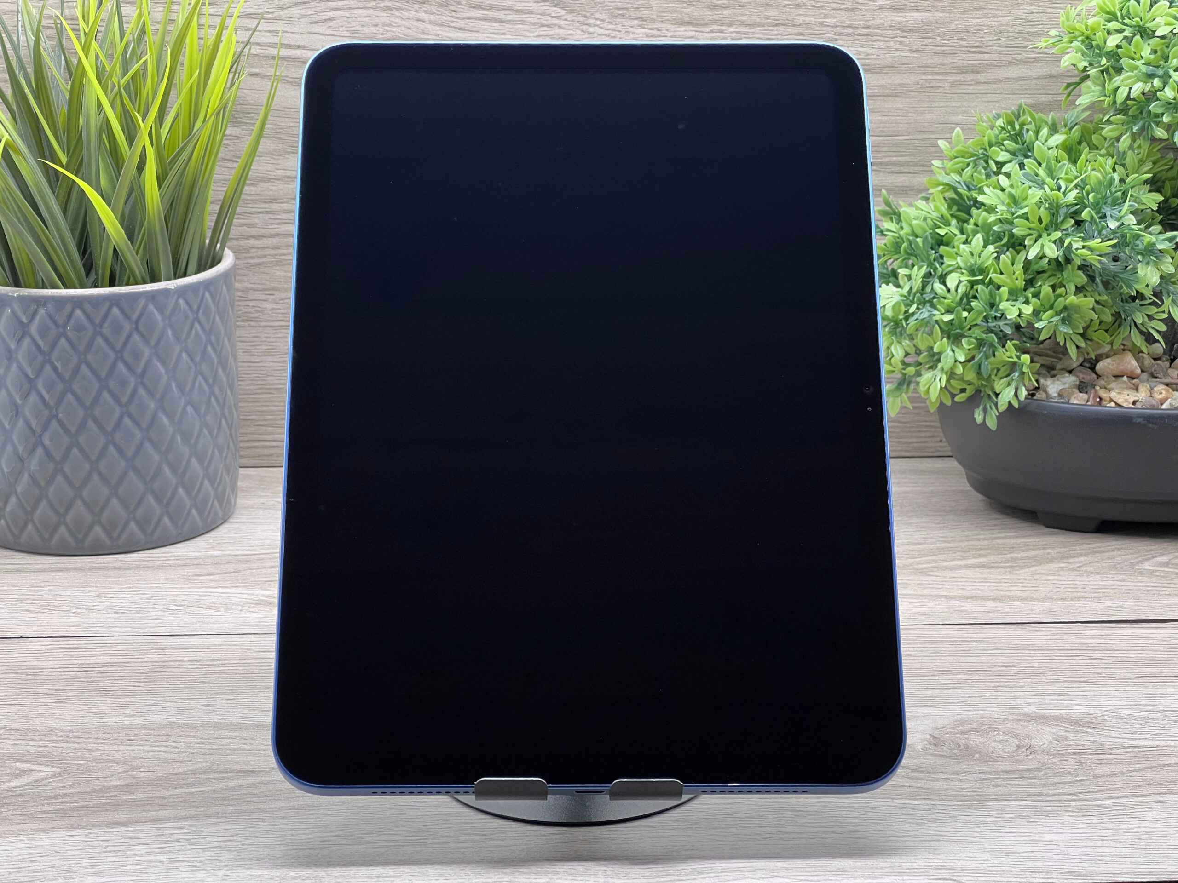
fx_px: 2620
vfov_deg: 19.1
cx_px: 589
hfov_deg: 25.3
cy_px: 442
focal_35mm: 77
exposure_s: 1/100
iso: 160
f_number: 2.8
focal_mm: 9
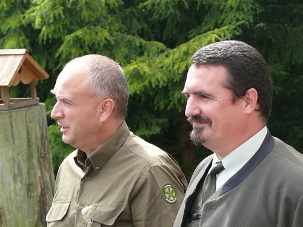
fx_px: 2031
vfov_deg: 6.4
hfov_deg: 8.5
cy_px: 114
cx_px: 152
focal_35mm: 232
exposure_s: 1/200
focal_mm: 27.5
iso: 100
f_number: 4
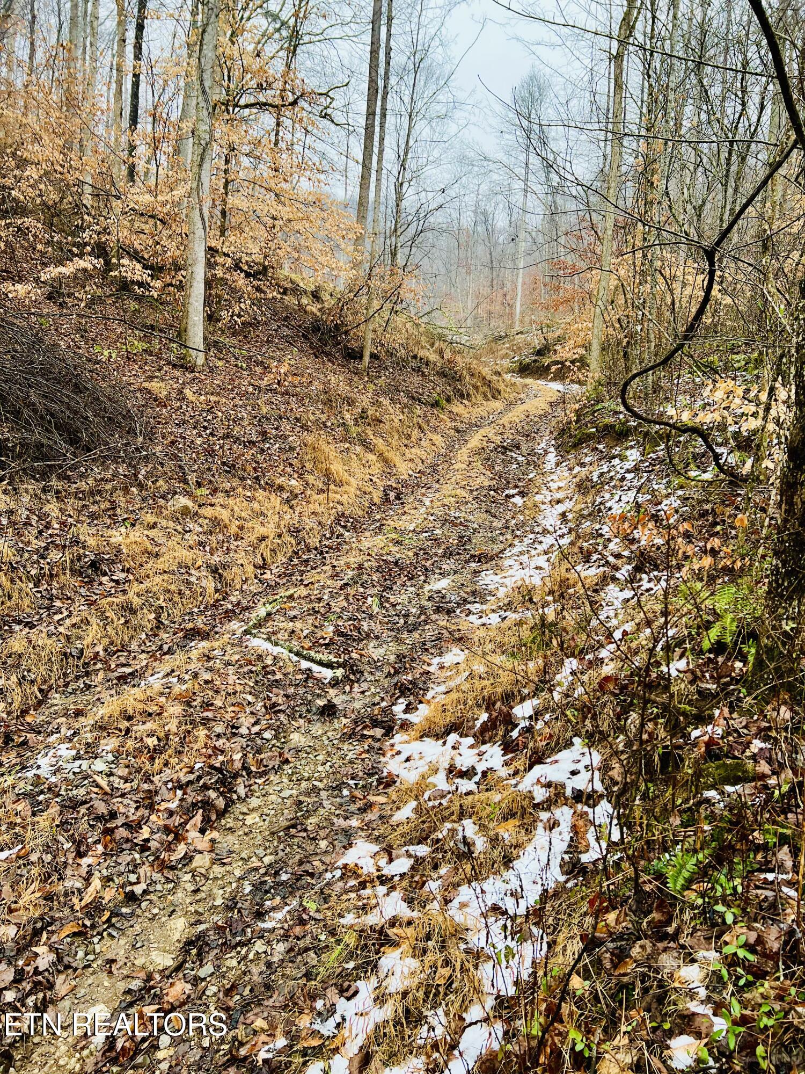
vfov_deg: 67.3
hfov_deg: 53.1
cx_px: 402
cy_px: 537
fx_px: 806
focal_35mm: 26
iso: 100
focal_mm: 5.7
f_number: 1.5
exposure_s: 1/121
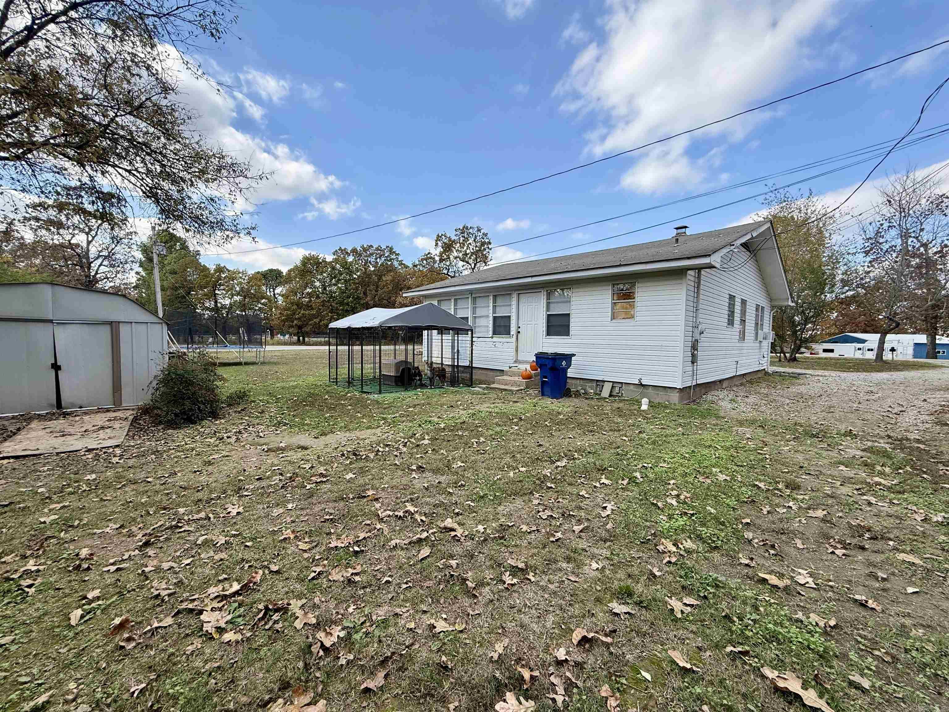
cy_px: 356
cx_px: 474
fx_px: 384
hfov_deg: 102.1
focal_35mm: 14
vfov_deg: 85.7
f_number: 2.2
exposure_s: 1/701
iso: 50
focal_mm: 2.22
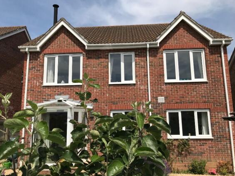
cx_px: 115
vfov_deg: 48.2
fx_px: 197
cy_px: 88
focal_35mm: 29
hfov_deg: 61.7
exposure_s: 1/3831
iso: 20
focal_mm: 3.99
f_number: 1.8
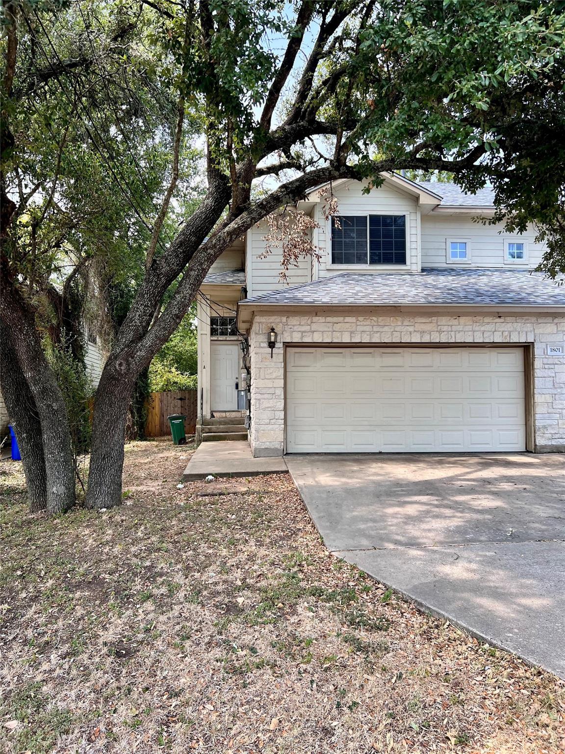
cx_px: 282
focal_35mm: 26
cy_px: 377
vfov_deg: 67.3
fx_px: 566
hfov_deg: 53.1
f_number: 1.5
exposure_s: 1/497
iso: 50
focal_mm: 5.7
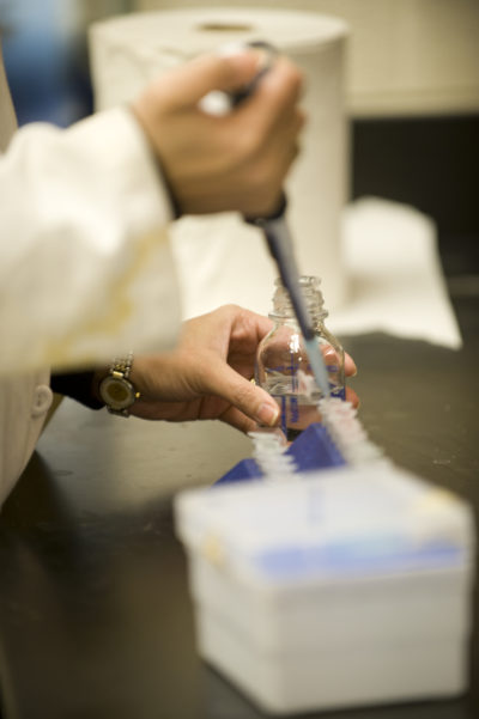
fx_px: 3996
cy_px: 360
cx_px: 240
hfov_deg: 6.9
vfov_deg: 10.3
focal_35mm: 200
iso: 800
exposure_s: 1/50
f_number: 2.8
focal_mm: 200
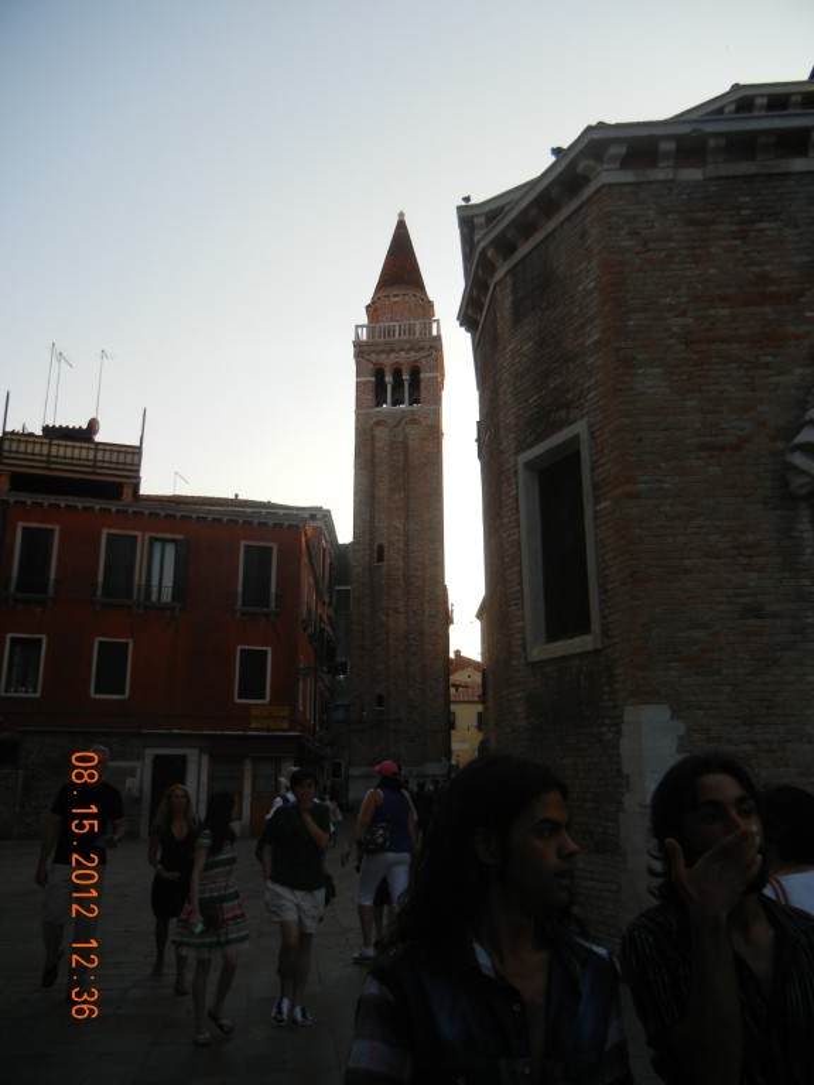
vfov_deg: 60.0
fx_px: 941
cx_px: 407
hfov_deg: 46.8
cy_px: 542
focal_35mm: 30
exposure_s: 1/420
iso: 160
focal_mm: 5.4
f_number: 3.5
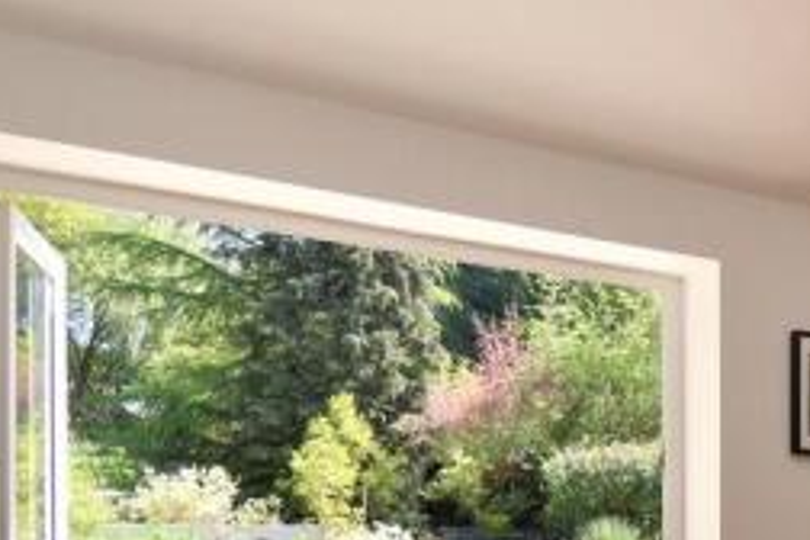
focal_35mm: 39
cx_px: 779
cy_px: 532
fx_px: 877
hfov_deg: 43.6
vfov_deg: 31.8
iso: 100
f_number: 6.3
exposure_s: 1/160
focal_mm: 10
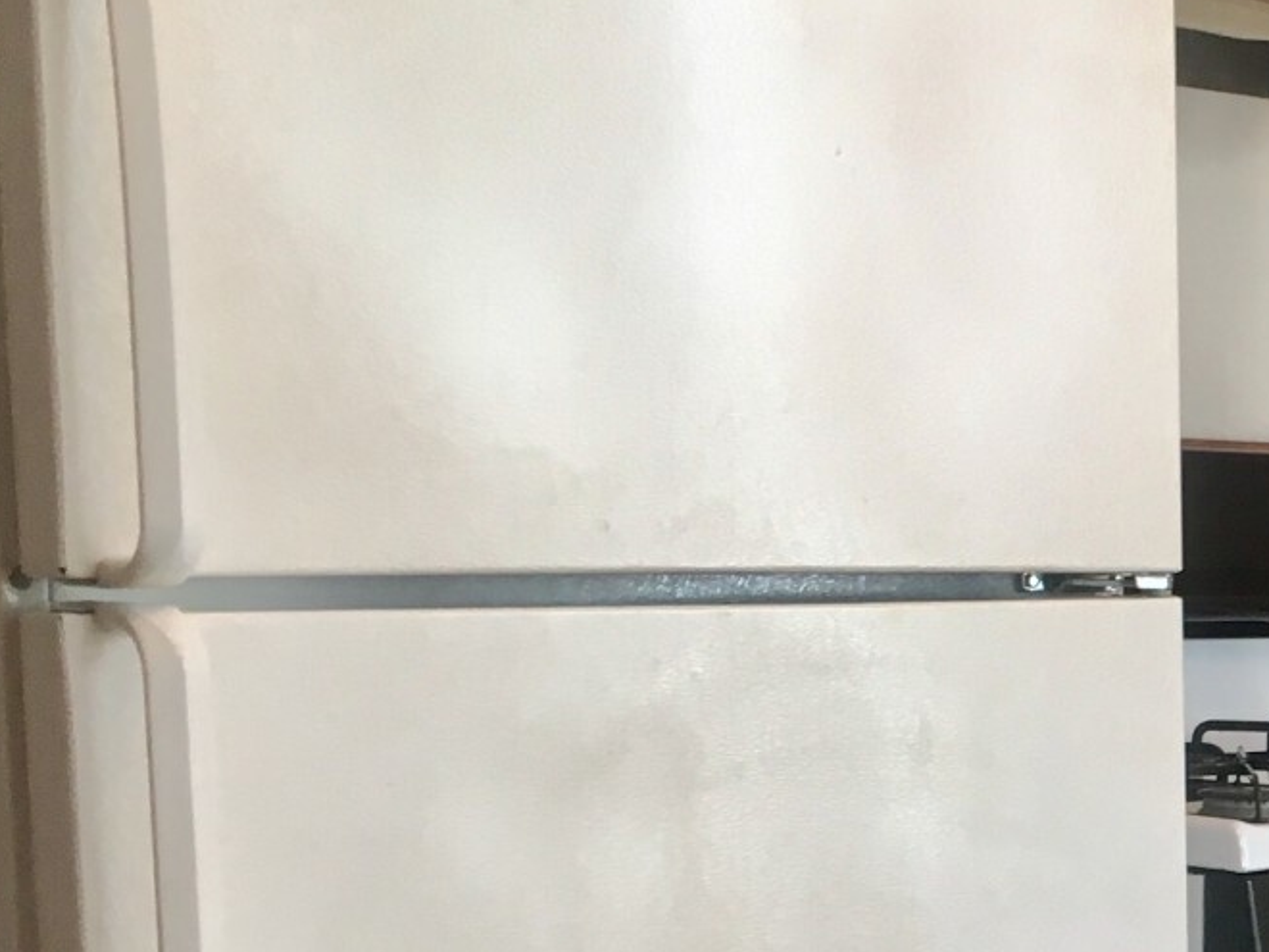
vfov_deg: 16.0
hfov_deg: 19.1
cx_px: 1911
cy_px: 998
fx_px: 3299
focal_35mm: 90
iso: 50
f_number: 2.2
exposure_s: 1/30
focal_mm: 4.15
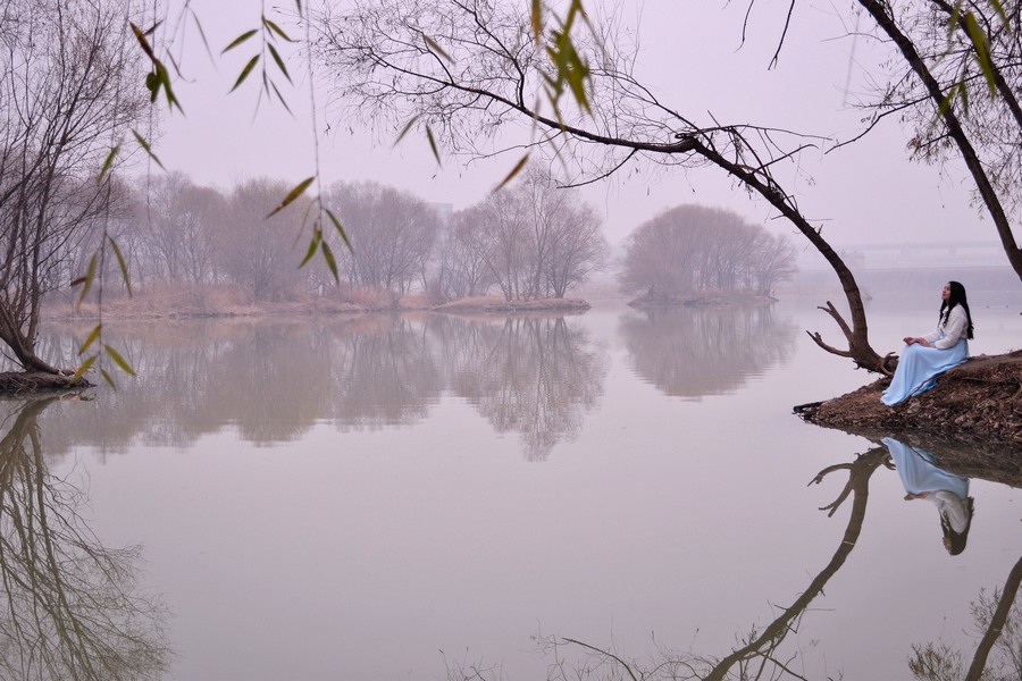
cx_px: 511
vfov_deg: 26.5
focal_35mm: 51
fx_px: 1448
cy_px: 340
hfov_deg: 38.9
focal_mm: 34
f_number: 5
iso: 100
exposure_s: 1/80
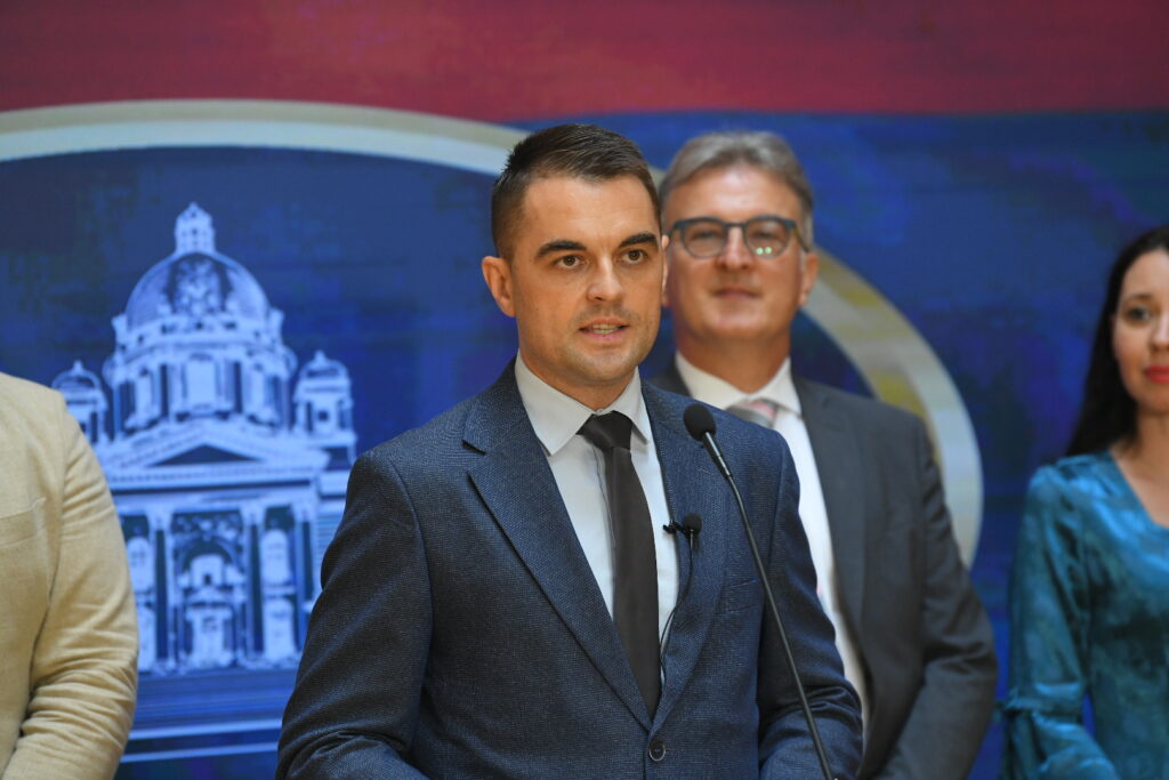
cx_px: 584
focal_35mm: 200
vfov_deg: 6.9
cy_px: 390
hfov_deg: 10.3
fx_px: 6495
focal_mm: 200
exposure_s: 1/400
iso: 2000
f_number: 4
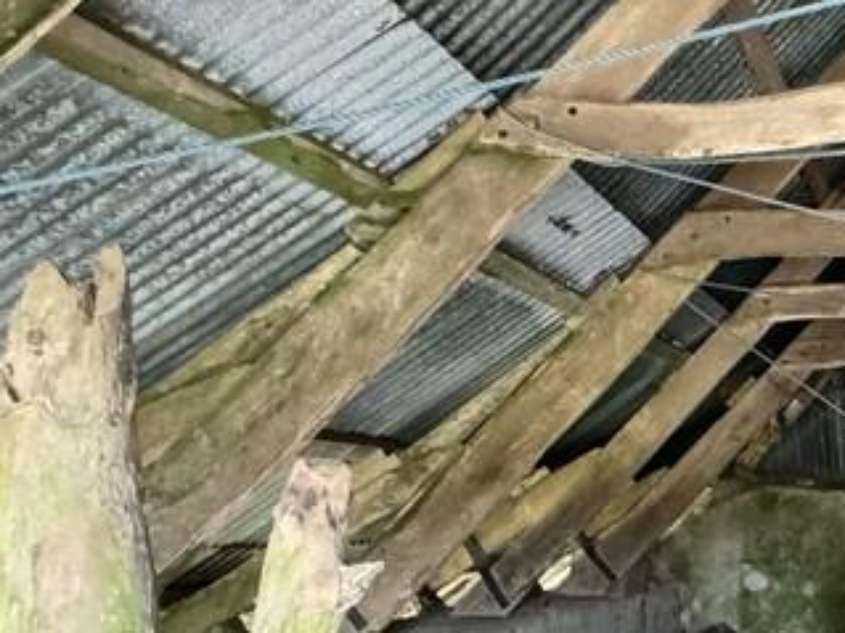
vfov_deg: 31.9
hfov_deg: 34.5
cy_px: 421
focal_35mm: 45
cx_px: 991
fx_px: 1098
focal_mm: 2.22
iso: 1250
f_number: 2.2
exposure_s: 1/49
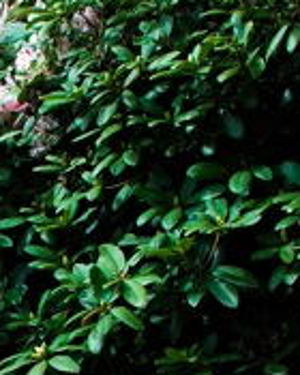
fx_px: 1287
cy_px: 345
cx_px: -20
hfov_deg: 13.1
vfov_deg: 16.3
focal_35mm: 116
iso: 200
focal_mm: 24
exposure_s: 1/180
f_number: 9.5
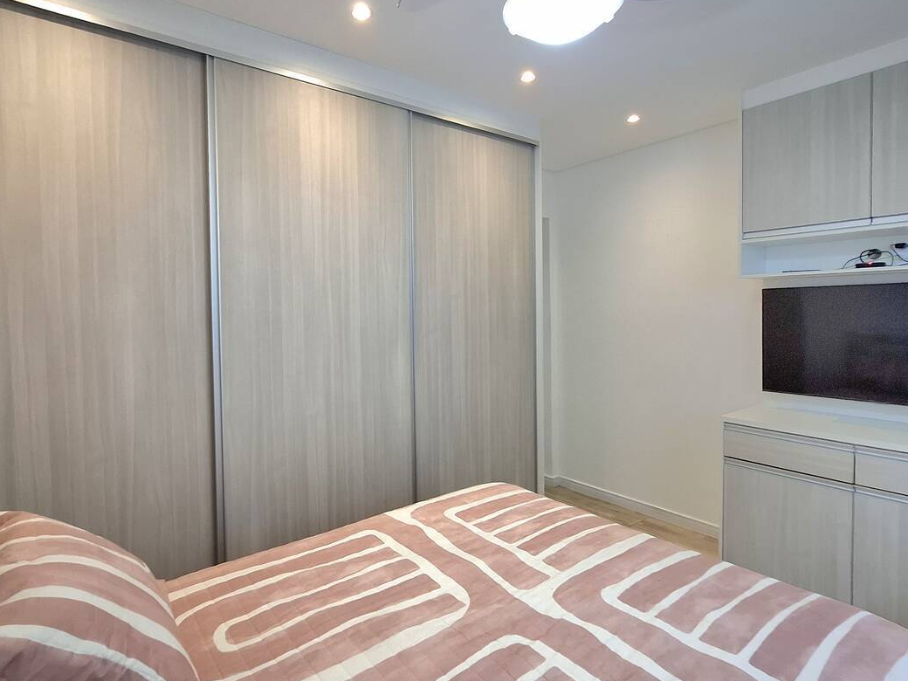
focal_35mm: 18
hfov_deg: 87.7
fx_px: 472
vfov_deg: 71.5
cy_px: 320
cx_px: 428
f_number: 2.2
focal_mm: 1.74
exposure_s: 1/40
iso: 125
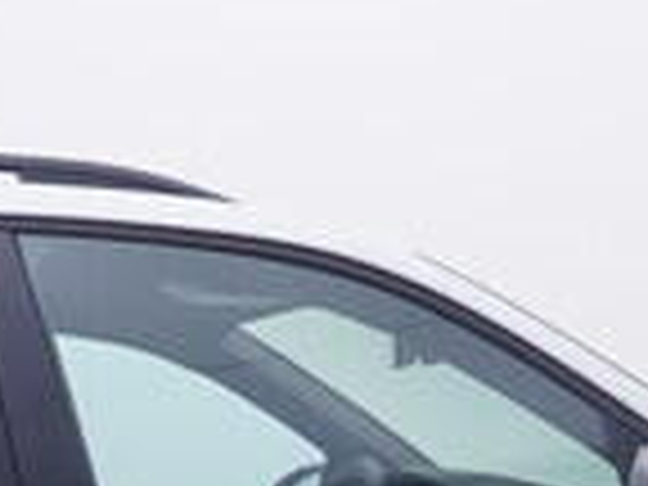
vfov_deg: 9.2
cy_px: 824
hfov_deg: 12.8
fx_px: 2891
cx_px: 184
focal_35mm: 154
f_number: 5
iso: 200
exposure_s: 1/80
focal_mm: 15
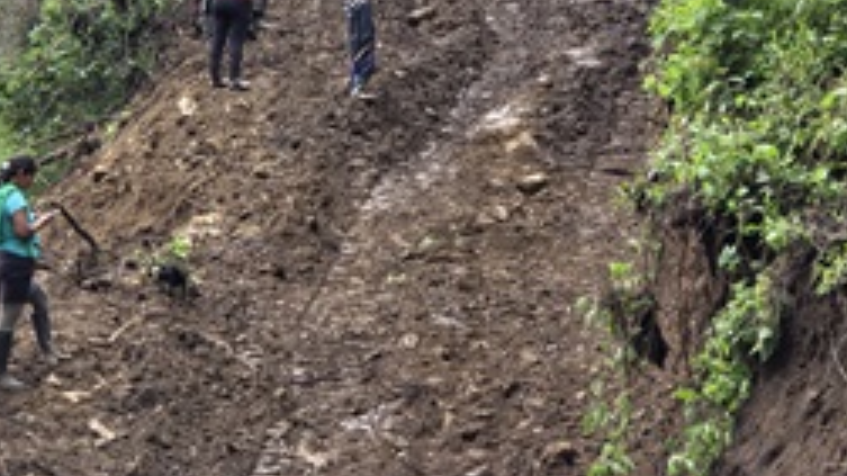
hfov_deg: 10.8
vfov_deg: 6.0
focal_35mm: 200
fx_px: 4490
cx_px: 358
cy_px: 7
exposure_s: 1/120
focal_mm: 18.6
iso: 64
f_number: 3.4
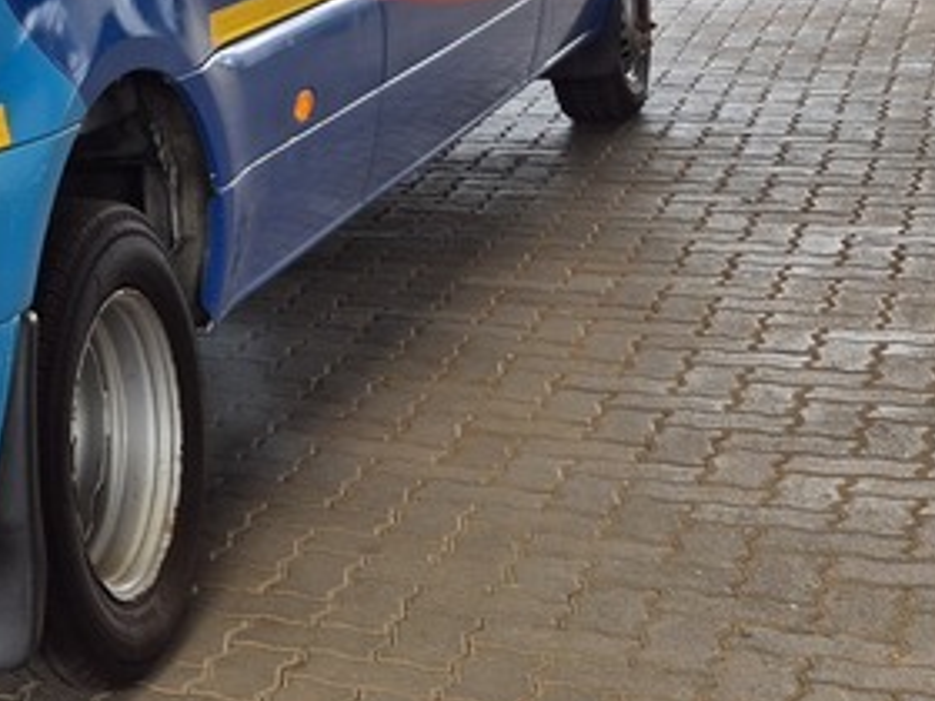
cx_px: -551
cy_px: -107
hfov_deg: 19.6
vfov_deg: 16.9
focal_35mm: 84
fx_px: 2269
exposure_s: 1/180
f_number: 1.8
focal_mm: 5.4
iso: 25
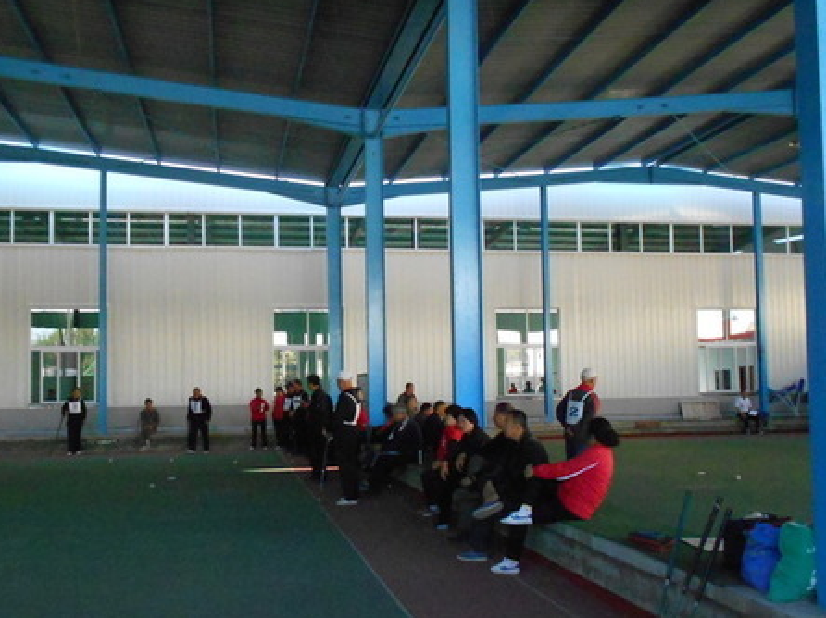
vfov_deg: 40.6
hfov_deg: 52.6
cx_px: 394
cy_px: 335
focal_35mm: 35
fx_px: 835
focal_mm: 4.6
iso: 800
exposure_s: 1/320
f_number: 3.2
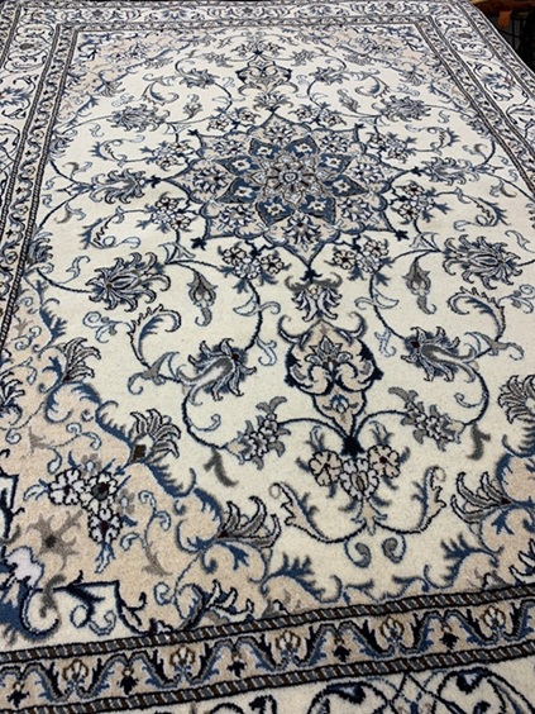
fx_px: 536
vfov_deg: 67.3
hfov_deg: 53.1
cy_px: 357
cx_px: 268
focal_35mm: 26
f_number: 1.8
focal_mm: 4.25
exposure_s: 1/100
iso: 50
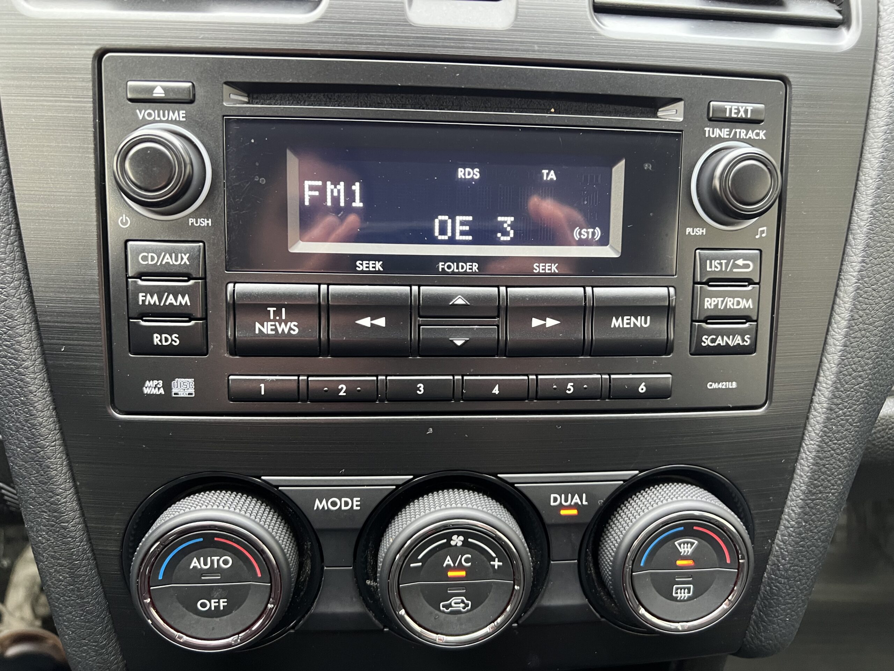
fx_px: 671
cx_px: 447
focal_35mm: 26
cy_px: 336
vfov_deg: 53.1
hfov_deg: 67.3
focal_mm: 5.7
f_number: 1.5
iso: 500
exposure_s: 1/60
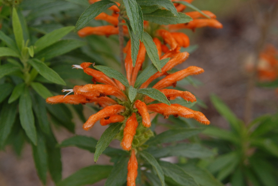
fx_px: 754
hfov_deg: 20.9
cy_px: 93
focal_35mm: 98
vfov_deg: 14.1
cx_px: 139
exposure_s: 1/125
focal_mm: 65
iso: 400
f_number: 5.6
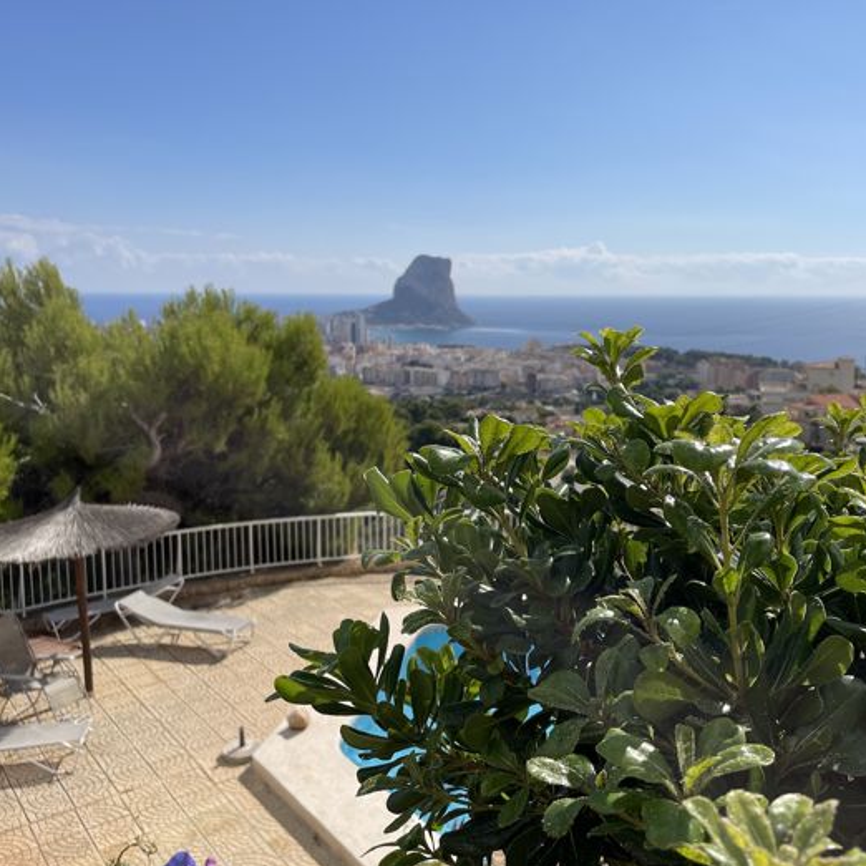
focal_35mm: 31
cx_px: 502
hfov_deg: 52.3
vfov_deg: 52.5
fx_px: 877
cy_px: 435
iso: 32
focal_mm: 4.2
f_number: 1.6
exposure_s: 1/6897
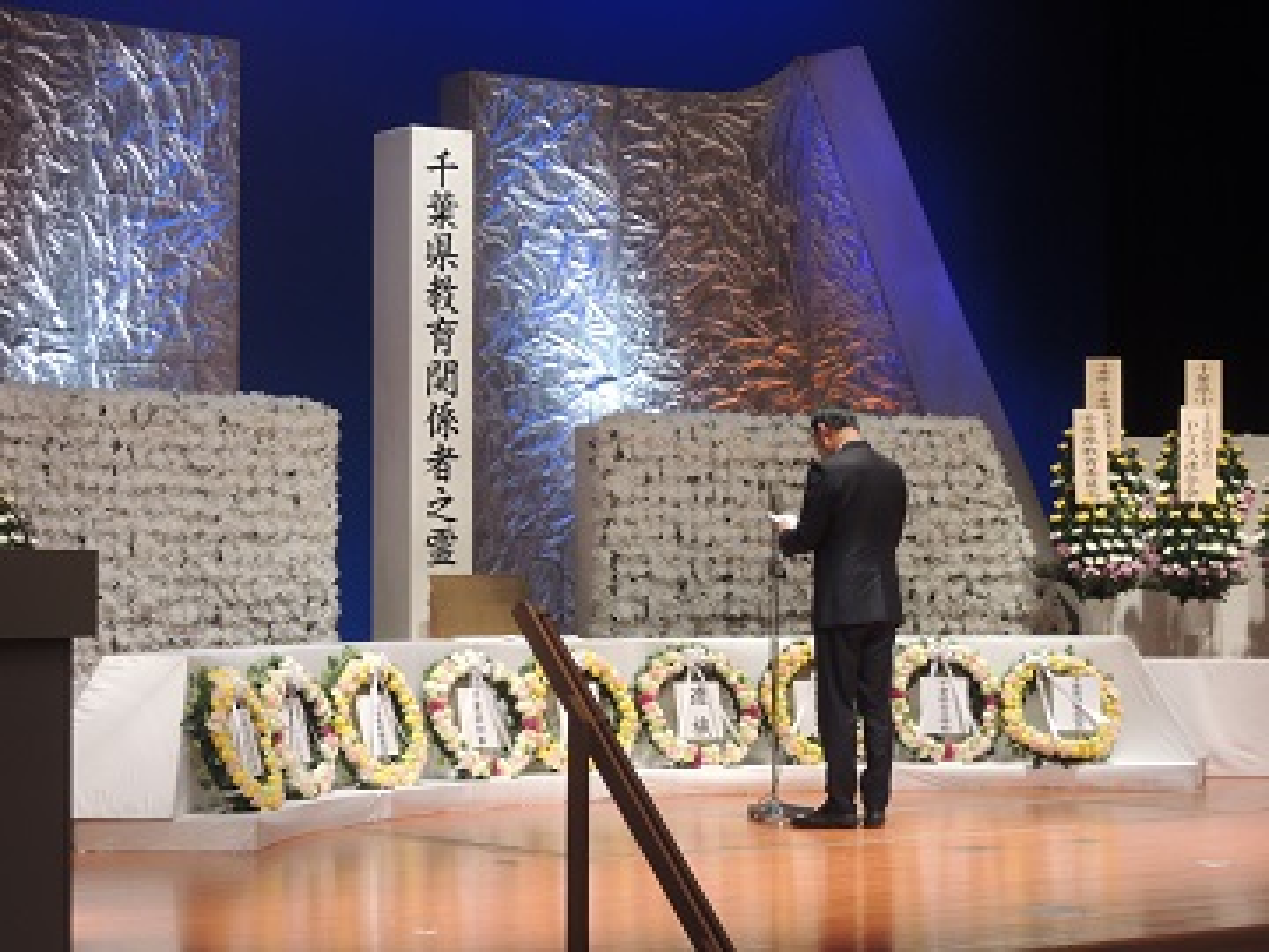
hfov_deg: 23.0
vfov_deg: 17.4
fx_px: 3116
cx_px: 634
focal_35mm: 85
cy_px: 476
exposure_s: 1/40
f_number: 5
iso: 400
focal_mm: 15.2
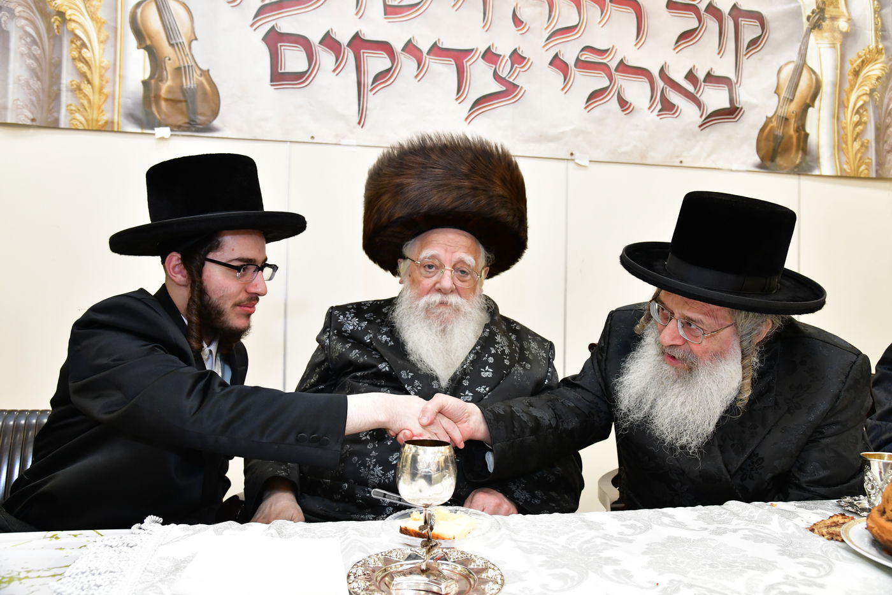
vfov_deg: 43.6
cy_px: 298
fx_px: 743
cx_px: 446
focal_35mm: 30
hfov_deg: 61.9
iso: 3200
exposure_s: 1/100
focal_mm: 30
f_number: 5.6
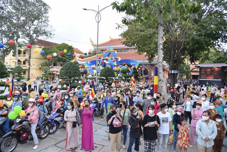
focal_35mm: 24
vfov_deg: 53.2
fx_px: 151
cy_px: 76
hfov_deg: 73.7
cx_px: 114
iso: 160
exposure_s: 1/400
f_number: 4.5
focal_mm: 24
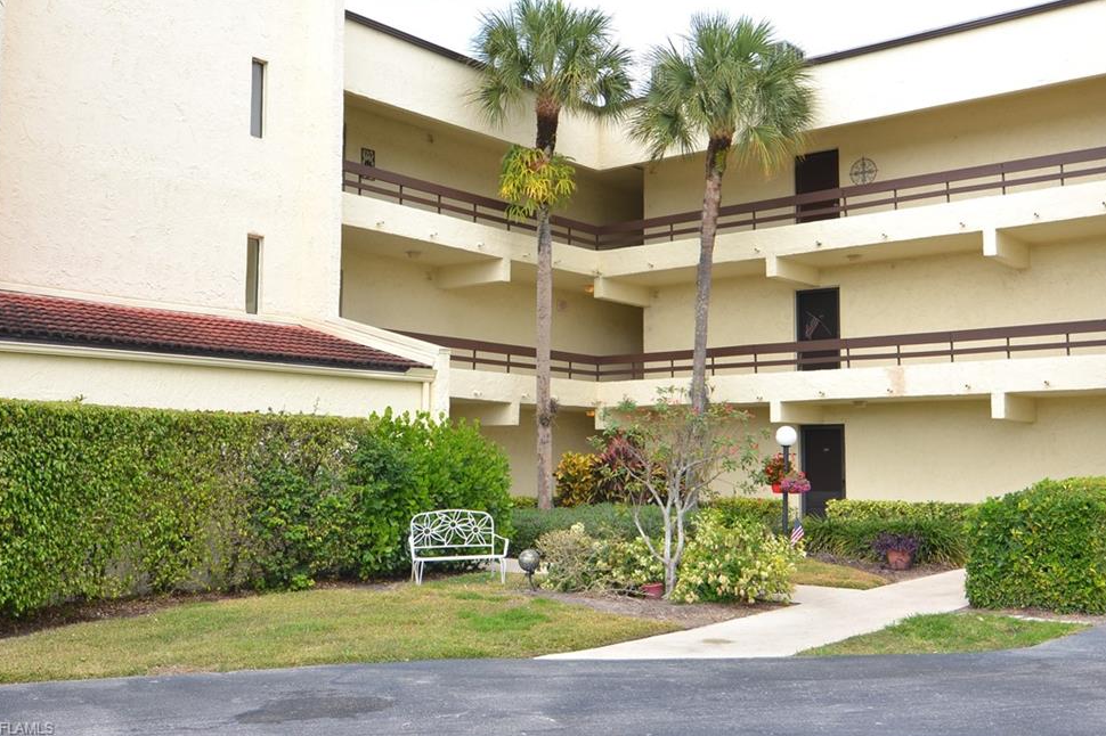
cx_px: 558
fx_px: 1167
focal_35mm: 38
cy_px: 350
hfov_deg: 50.7
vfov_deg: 35.0
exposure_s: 1/50
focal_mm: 24
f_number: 11
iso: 100
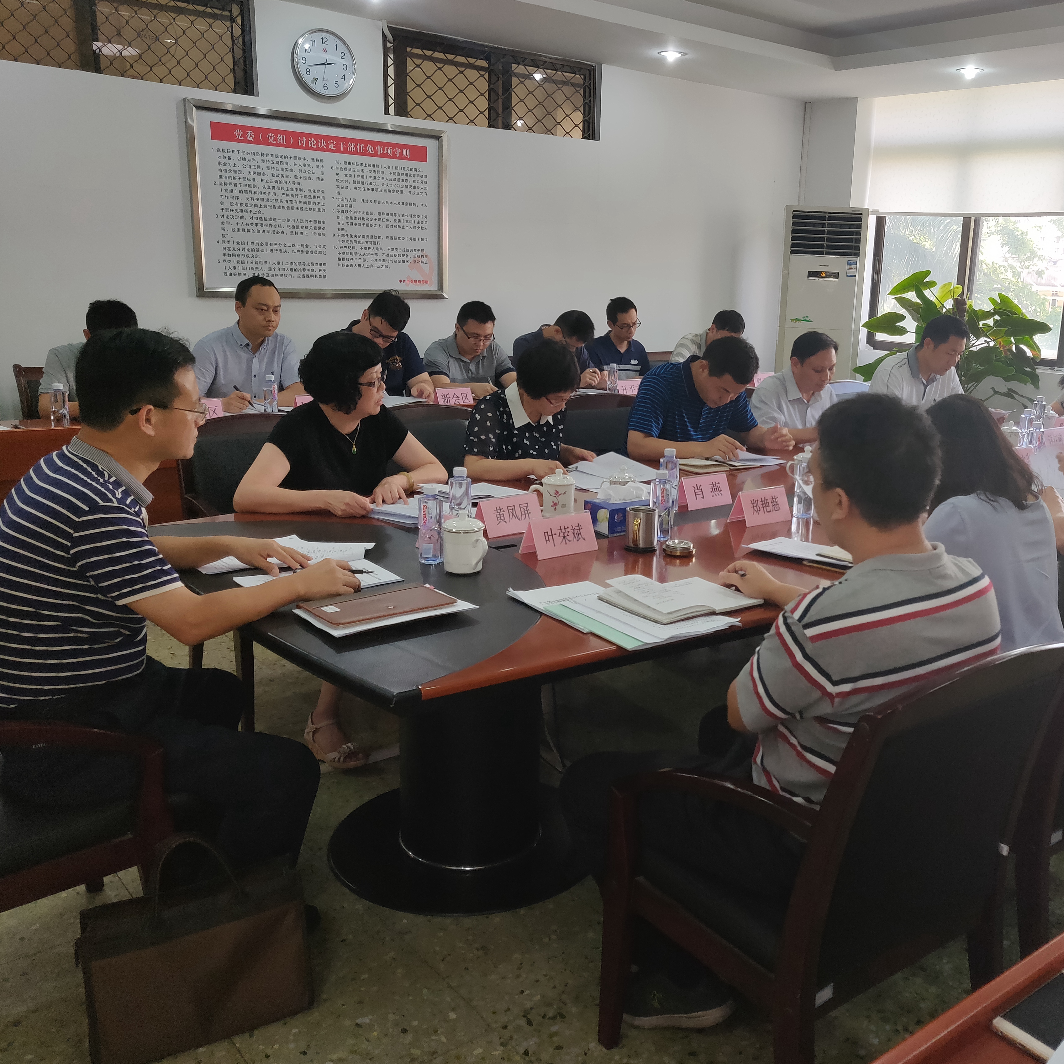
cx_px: 671
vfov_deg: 54.0
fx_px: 1043
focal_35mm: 30
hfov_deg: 53.4
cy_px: 527
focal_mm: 4.25
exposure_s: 1/50
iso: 160
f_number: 1.7
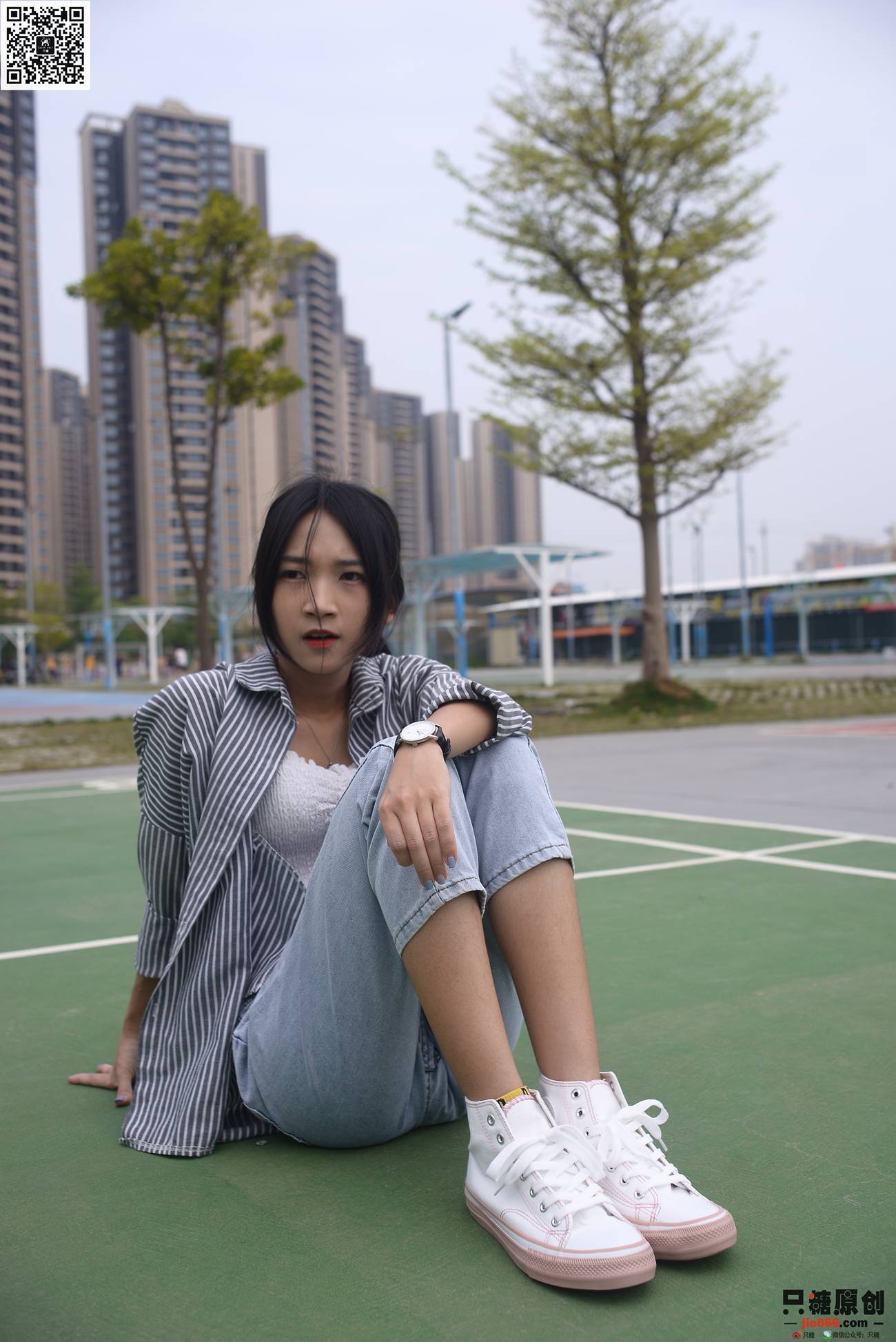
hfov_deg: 37.9
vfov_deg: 54.4
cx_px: 448
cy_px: 671
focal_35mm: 35
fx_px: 1305
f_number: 5.6
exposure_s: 1/800
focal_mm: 35
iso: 100
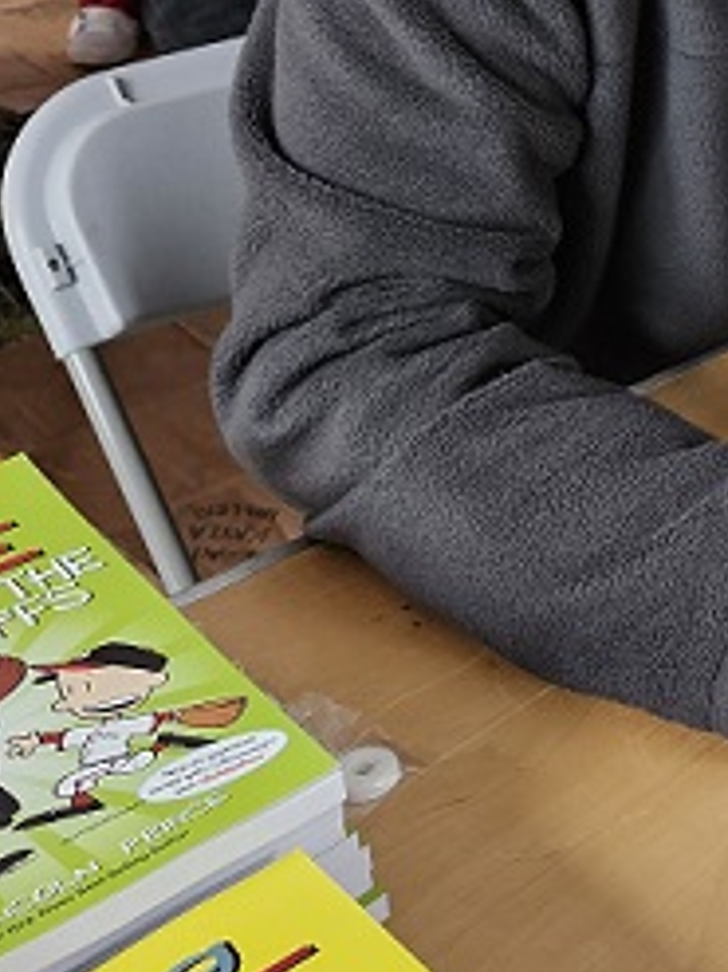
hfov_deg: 18.6
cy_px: 338
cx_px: 1088
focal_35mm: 70
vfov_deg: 27.6
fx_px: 1965
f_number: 1.8
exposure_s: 1/180
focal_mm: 5.4
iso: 160
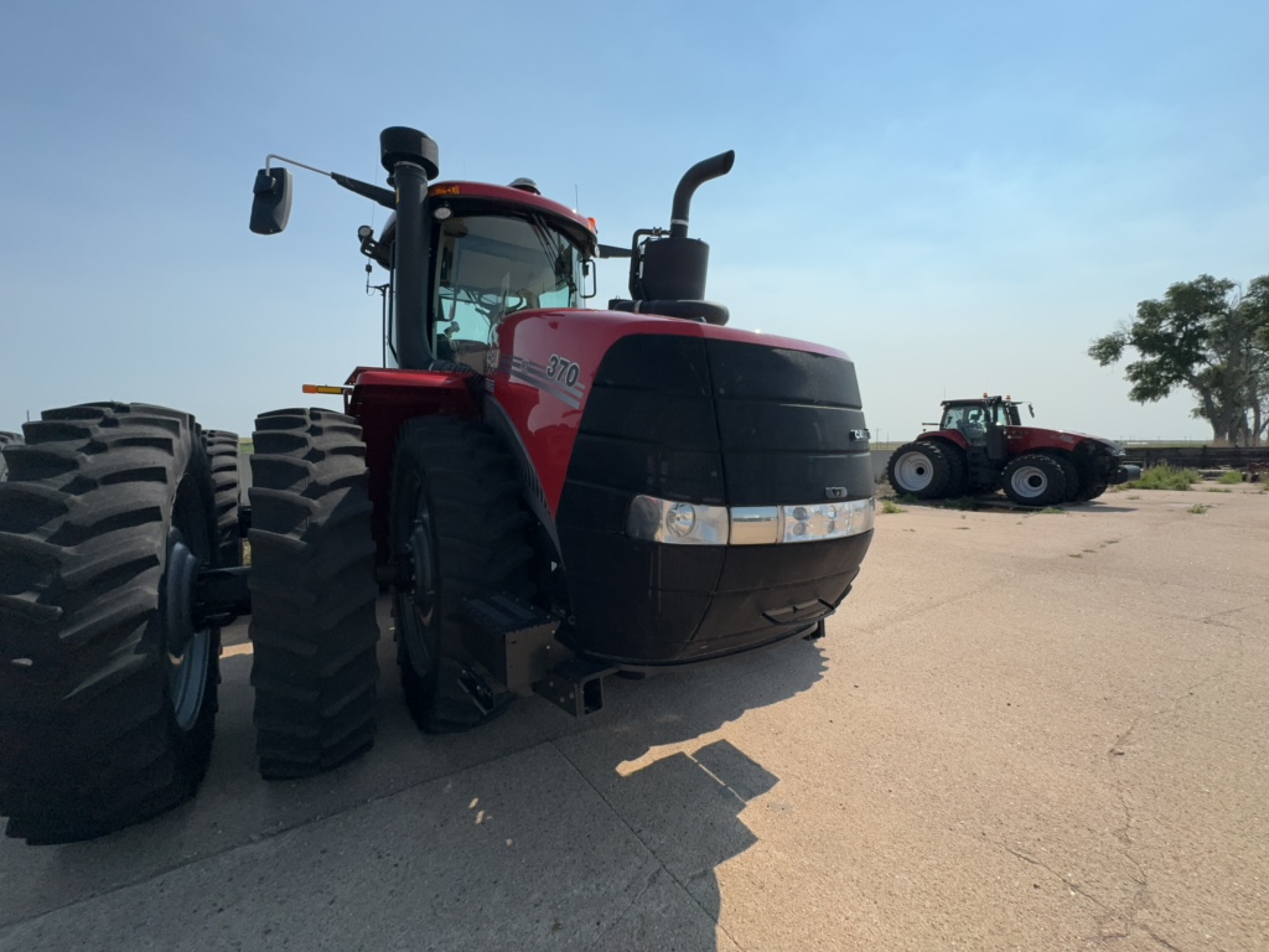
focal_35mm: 14
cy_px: 476
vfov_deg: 85.7
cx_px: 634
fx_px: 513
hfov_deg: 102.1
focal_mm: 2.22
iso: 50
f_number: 2.2
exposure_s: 1/3610
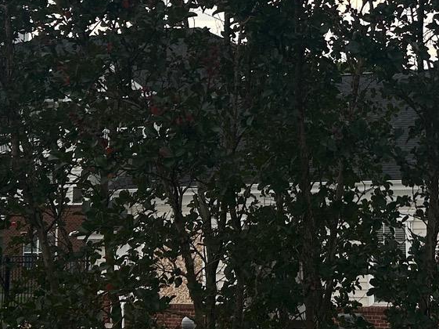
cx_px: 370
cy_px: -42
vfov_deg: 15.1
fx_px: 1204
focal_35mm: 95
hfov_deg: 20.4
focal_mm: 5.7
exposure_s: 1/497
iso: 50
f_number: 1.5
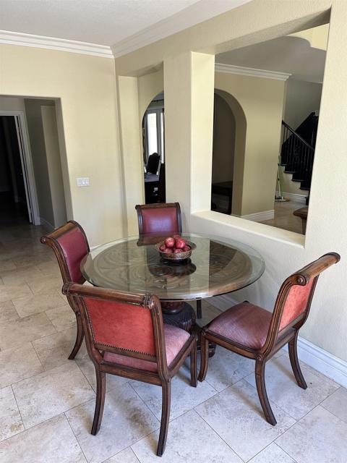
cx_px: 174
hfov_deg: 56.8
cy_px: 232
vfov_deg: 71.6
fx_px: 321
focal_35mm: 24
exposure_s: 1/120
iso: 200
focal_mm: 6.86
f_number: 1.78
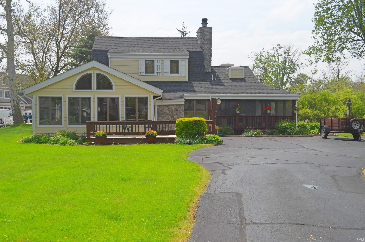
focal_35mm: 42
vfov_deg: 31.7
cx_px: 182
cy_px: 121
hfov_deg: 46.5
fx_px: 425
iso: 180
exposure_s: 1/500
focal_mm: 28
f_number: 8
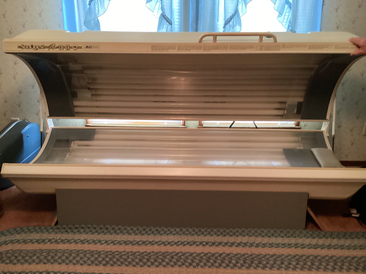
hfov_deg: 58.3
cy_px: 137
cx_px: 183
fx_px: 328
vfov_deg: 45.4
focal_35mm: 31
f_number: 2.4
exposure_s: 1/24
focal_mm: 3.3
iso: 640
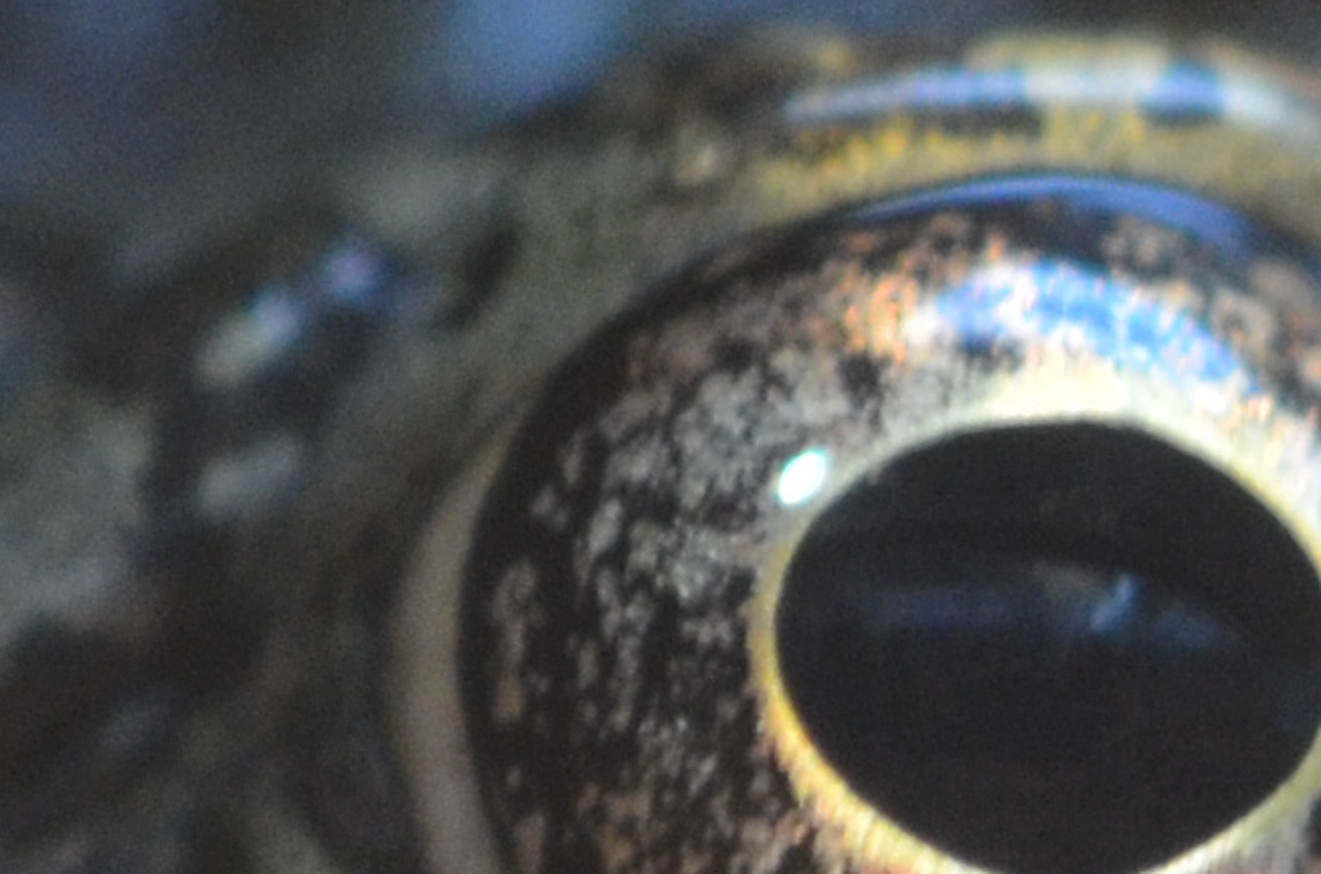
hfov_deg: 2.1
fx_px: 35243
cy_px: 1080
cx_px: 1760
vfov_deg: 1.4
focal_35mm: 963
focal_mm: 85
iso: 800
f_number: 4
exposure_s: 1/50
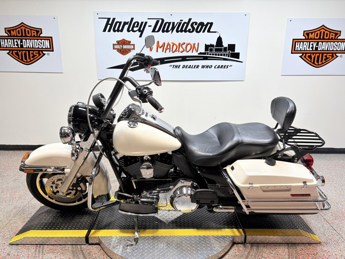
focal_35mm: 26
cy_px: 130
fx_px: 259
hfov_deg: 67.3
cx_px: 172
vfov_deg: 53.1
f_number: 1.6
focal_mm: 5.96
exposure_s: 1/120
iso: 32
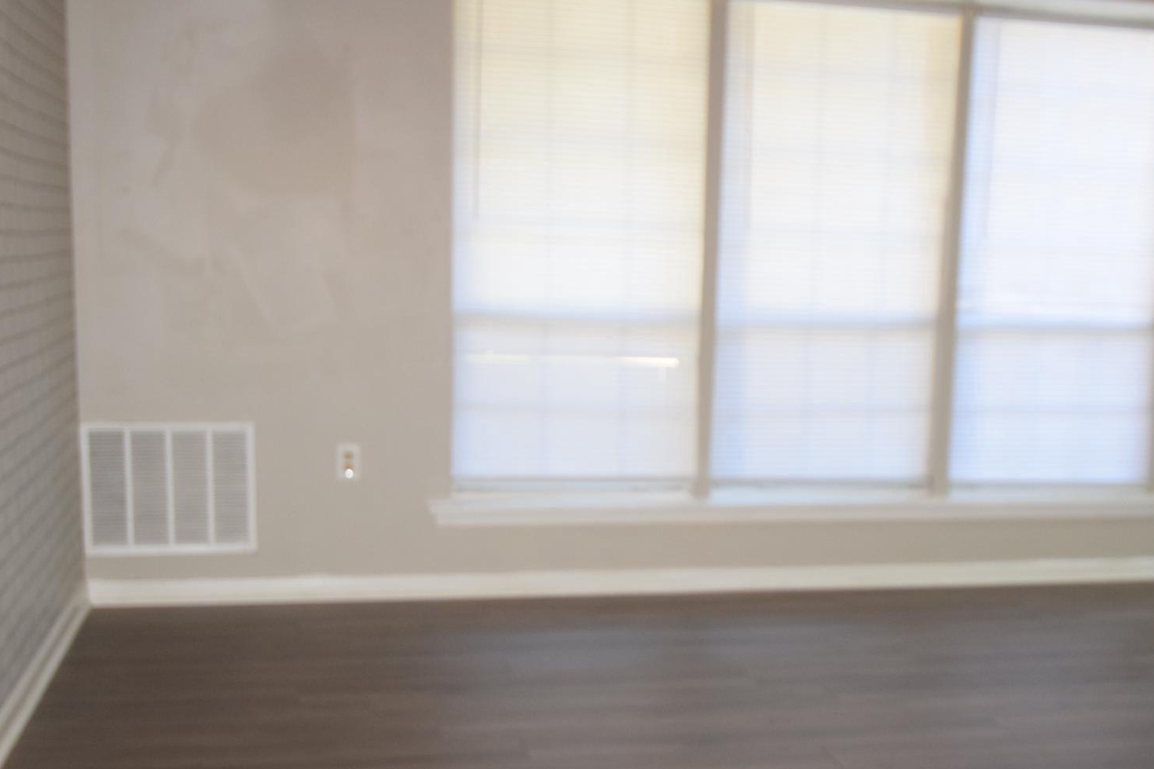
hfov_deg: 42.3
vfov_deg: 29.1
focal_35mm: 46
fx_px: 1474
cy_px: 494
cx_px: 751
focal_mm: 22
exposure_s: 1/100
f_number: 4.5
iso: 800
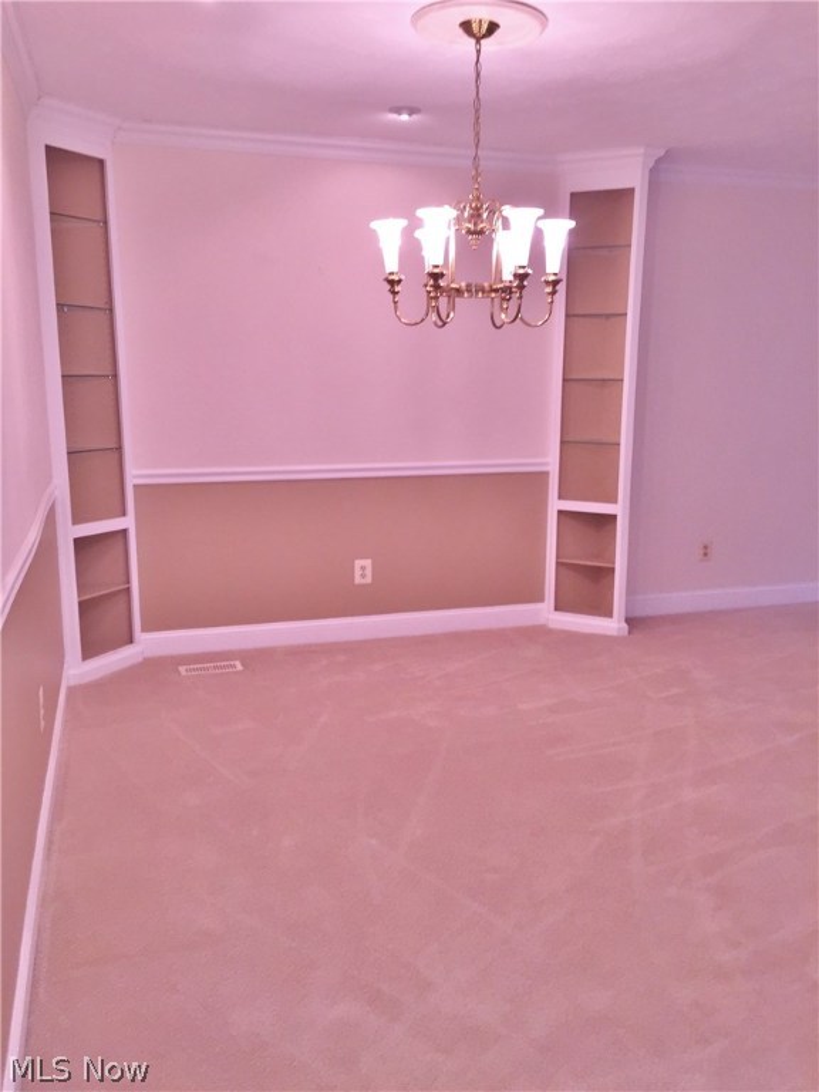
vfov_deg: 61.7
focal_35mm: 29
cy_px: 546
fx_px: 915
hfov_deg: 48.2
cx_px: 410
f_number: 2.2
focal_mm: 4.15
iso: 64
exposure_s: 1/30
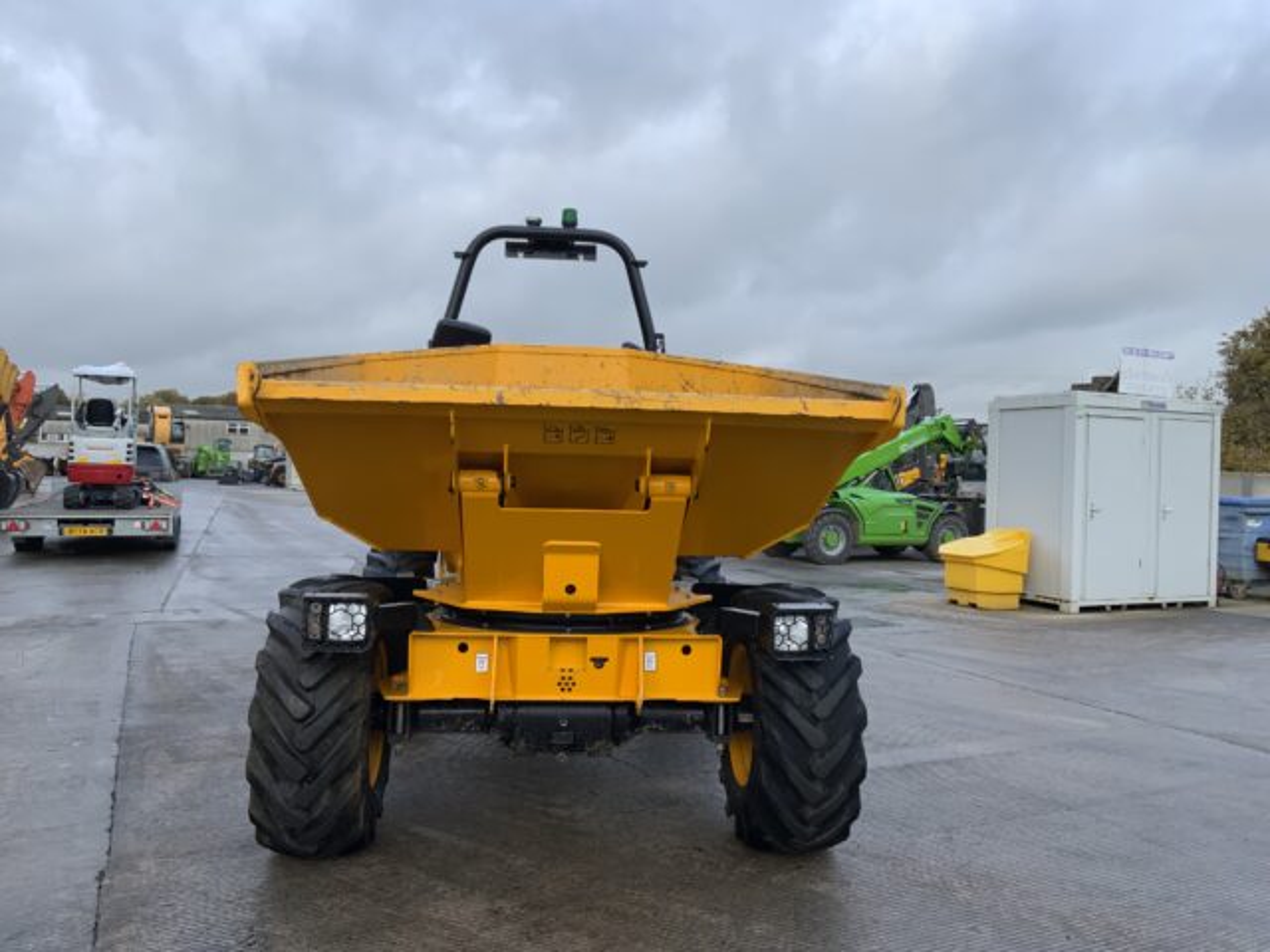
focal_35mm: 29
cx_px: 635
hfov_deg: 61.7
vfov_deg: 48.2
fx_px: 1064
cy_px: 476
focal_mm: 3
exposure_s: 1/131
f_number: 1.8
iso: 16
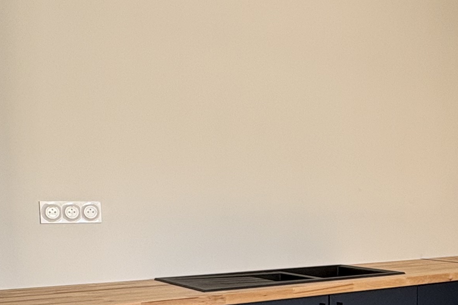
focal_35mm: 50
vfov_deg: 25.9
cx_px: 354
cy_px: 287
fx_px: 636
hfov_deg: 38.4
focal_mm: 2.22
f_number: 2.2
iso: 80
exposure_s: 1/99
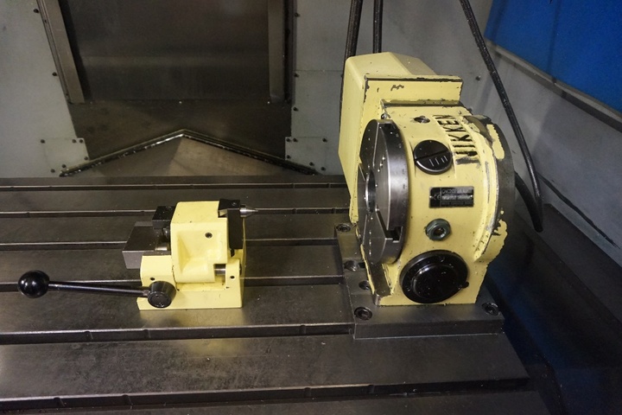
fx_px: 415
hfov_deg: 73.7
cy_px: 208
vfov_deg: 53.1
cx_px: 311
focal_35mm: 24
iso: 3200
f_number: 3.5
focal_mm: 16
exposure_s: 1/80
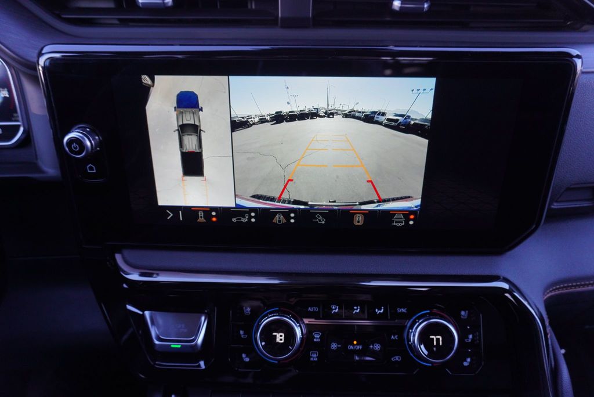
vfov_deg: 53.2
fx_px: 396
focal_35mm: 24
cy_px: 198
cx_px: 297
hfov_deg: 73.7
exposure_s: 1/320
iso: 500
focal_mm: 16
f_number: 4
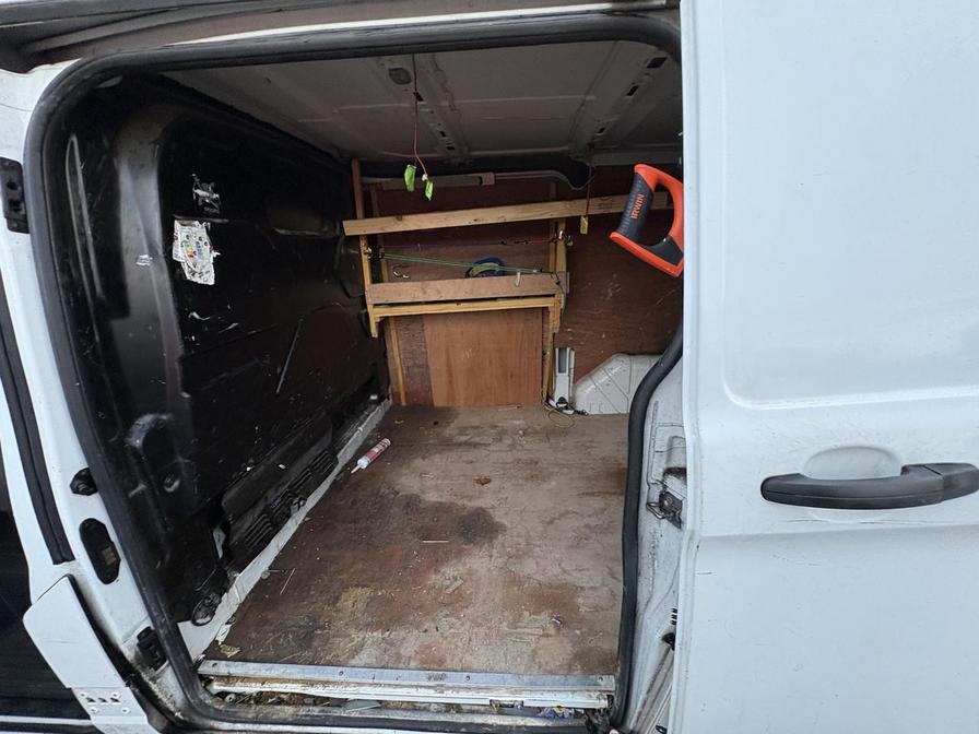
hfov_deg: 102.1
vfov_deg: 85.7
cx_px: 490
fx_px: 396
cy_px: 367
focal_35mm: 14
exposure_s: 1/99
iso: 200
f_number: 2.2
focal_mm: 2.22
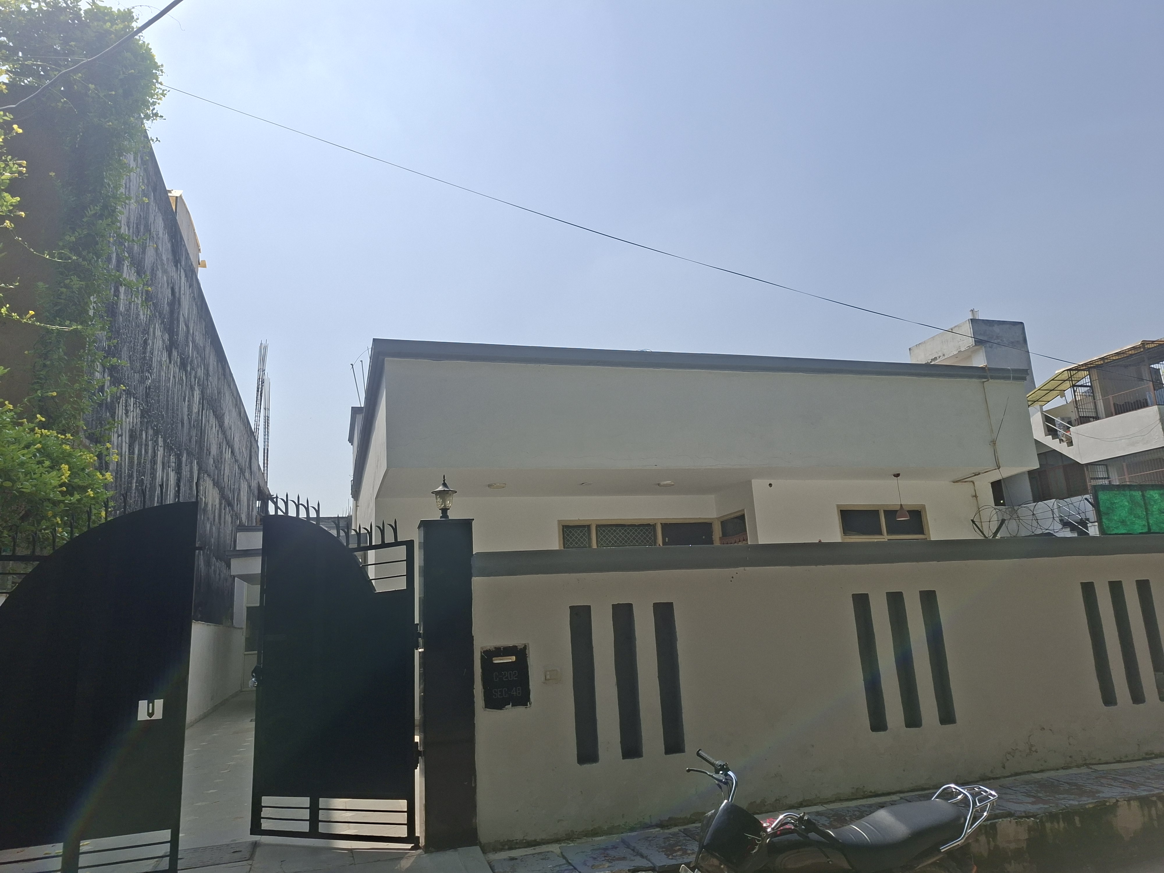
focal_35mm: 23
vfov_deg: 58.9
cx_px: 582
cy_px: 436
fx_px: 773
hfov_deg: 73.9
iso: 50
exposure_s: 1/4255
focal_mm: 5.54
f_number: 1.8
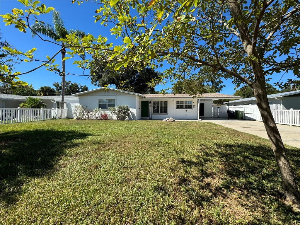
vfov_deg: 85.7
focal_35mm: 14
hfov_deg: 102.1
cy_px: 112
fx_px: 121
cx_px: 150
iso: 50
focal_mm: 2.22
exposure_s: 1/1370
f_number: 2.2
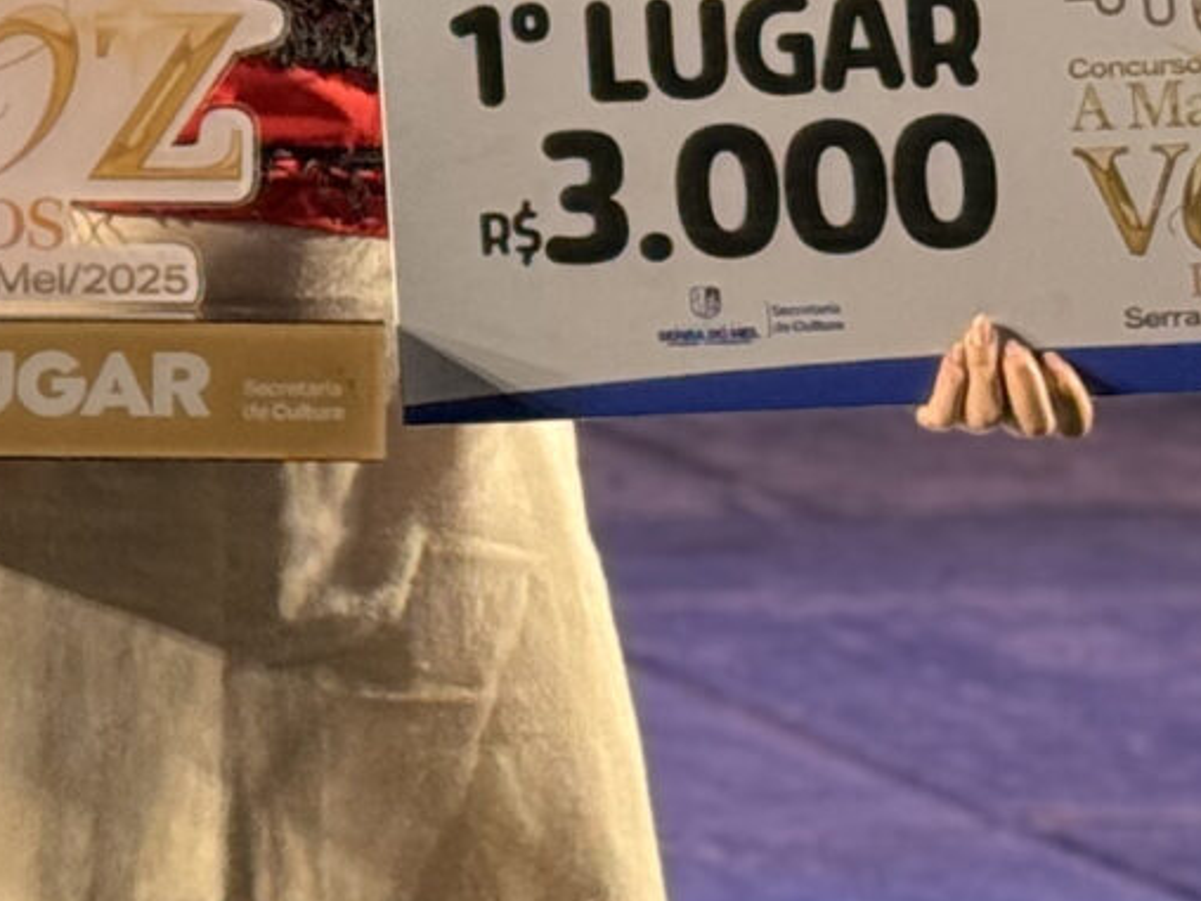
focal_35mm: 242
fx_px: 8396
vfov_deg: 6.1
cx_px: -1281
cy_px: 92
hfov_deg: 7.8
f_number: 1.78
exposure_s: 1/120
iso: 80
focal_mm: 6.76
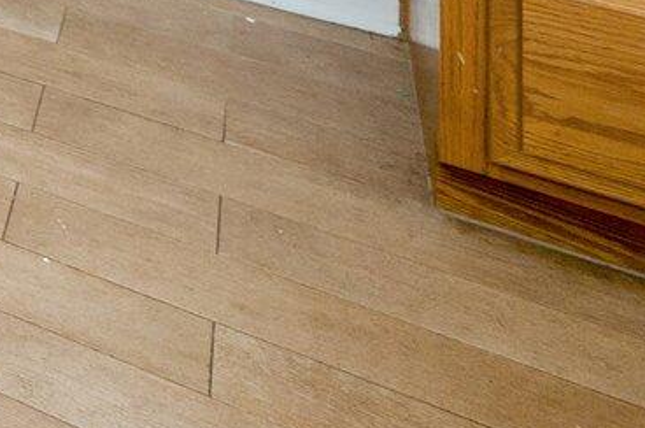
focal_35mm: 78
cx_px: -1118
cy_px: -698
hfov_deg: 12.9
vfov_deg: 12.3
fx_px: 1395
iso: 500
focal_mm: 14
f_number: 7.1
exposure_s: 1/60
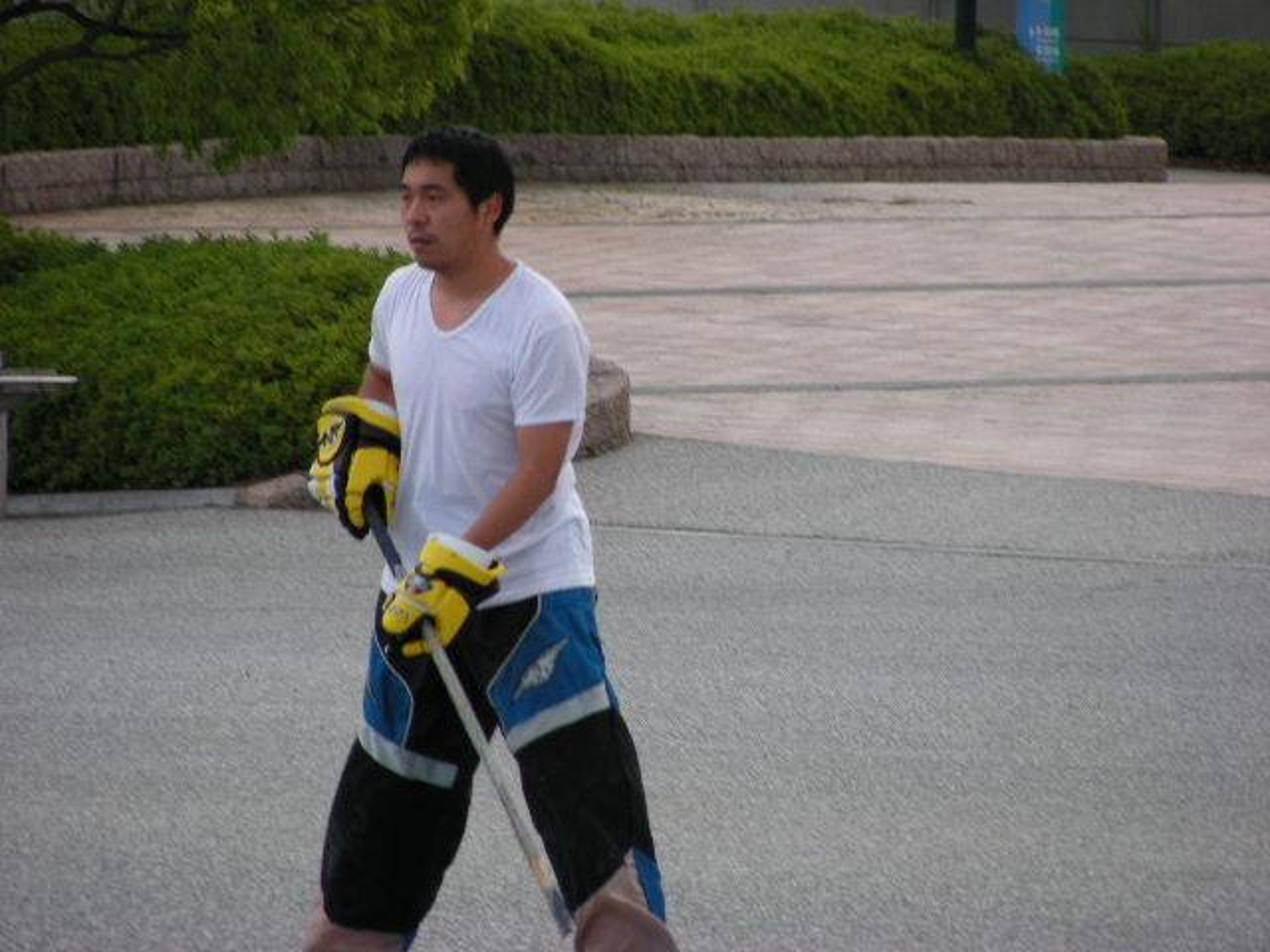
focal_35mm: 380
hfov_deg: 5.2
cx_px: 635
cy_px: 476
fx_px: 13942
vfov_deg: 3.9
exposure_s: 1/160
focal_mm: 63.3
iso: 50
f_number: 3.5
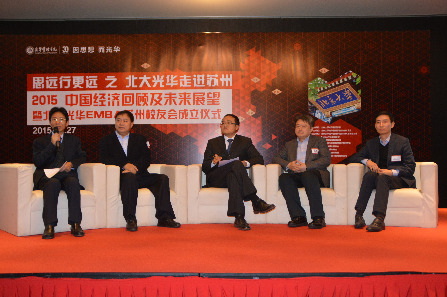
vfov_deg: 35.4
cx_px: 224
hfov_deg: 51.3
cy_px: 148
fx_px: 465
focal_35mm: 38
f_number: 3.8
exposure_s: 1/60
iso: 1100
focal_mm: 25
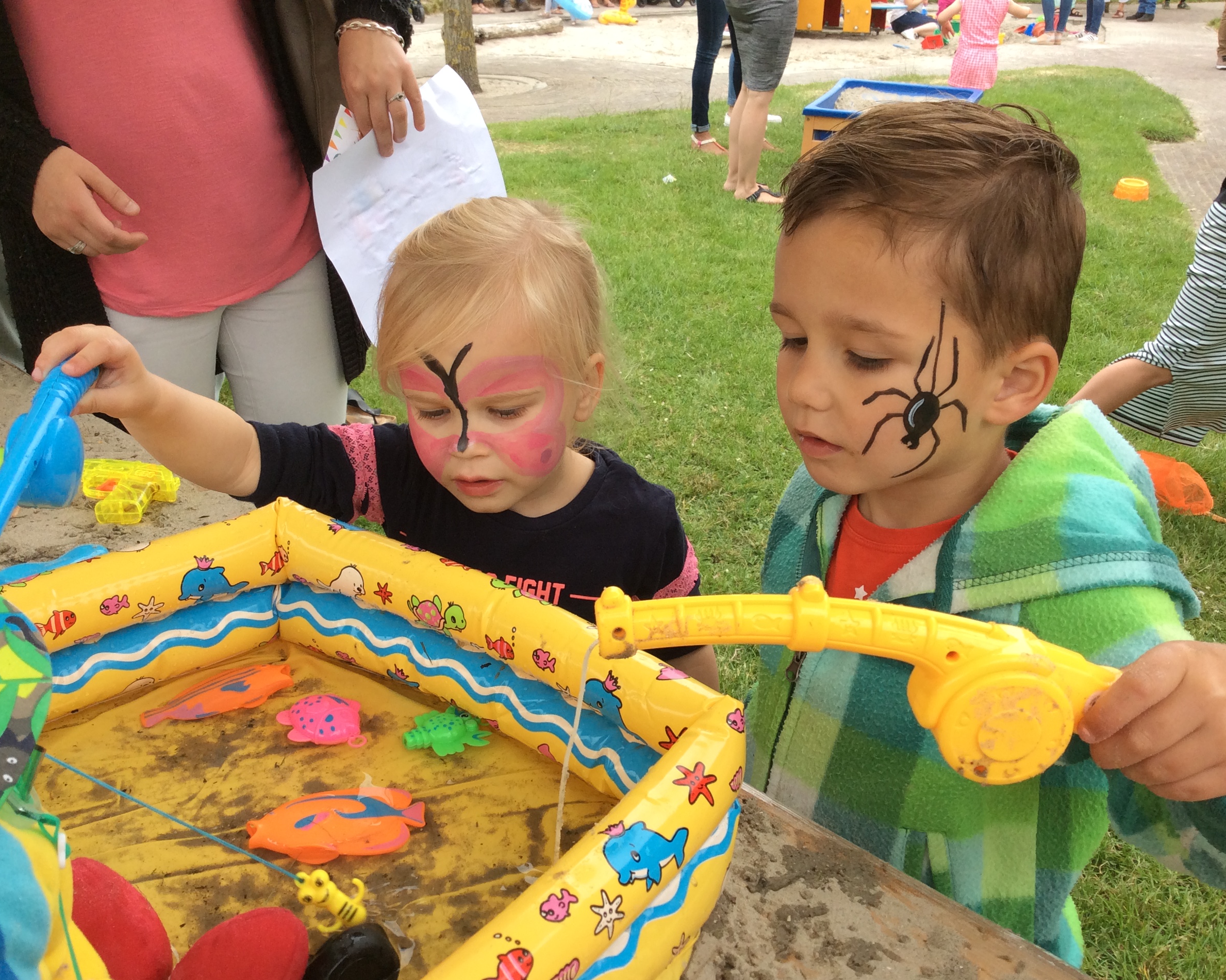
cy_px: 498
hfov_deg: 52.8
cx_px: 575
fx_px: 1234
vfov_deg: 43.3
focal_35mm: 34
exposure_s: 1/371
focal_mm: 3.3
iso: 32
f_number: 2.4
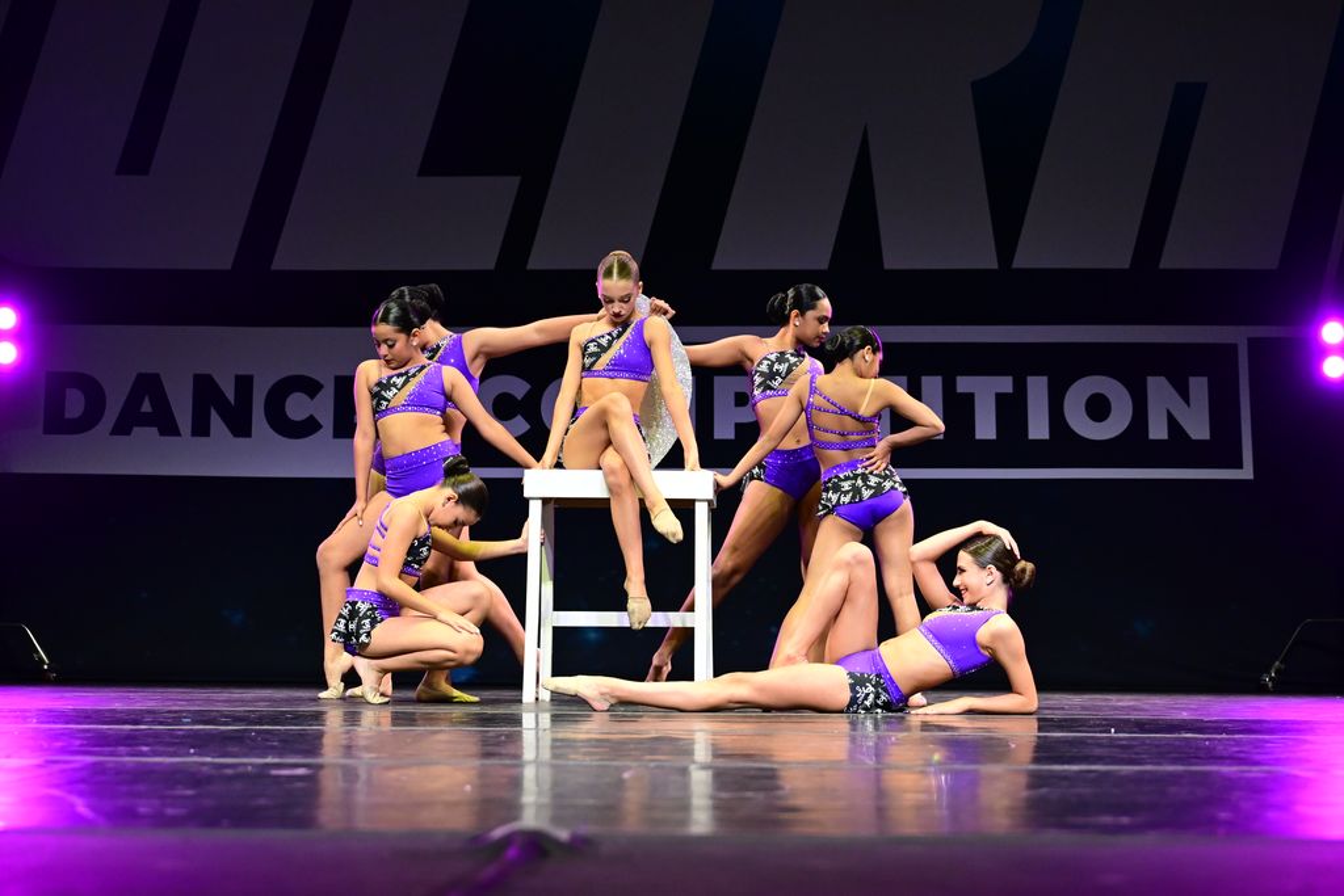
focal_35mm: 64
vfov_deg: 21.2
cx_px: 672
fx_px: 2390
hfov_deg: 31.4
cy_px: 448
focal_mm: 43
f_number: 2.8
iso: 2500
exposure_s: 1/1000
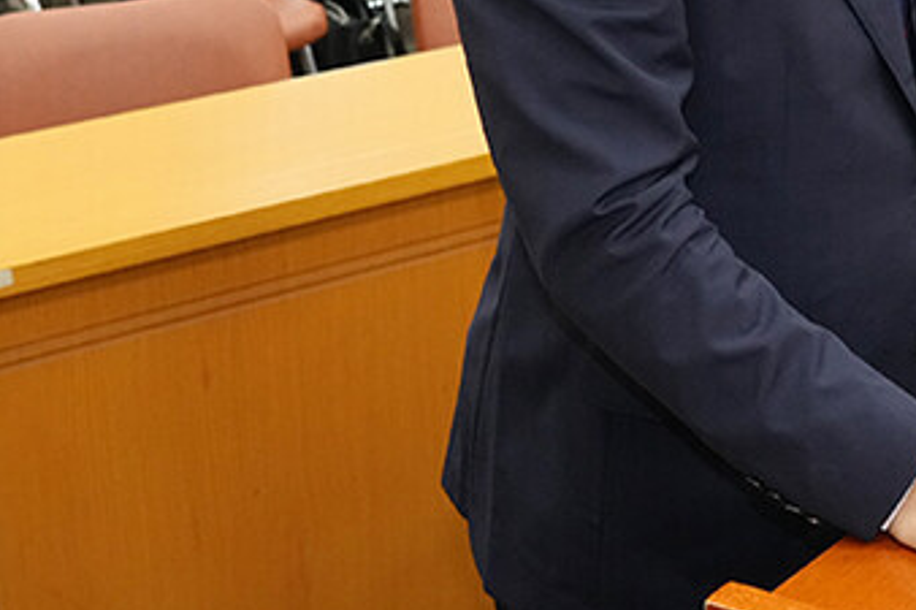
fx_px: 2238
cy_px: -70
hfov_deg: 21.7
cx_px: 1060
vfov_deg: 15.1
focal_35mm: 88
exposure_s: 1/200
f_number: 5
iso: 3200
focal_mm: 31
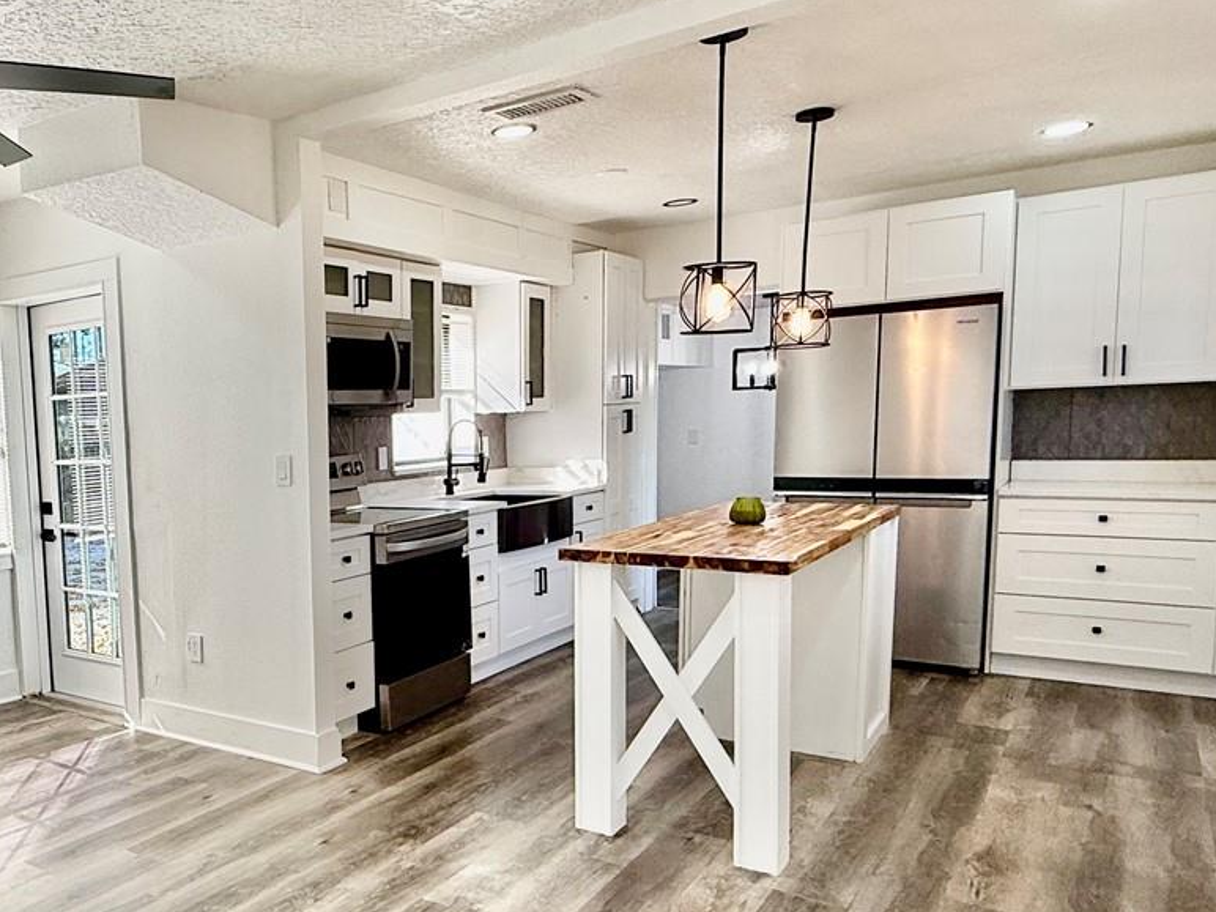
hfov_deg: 56.4
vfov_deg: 48.0
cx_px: 213
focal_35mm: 29
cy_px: 537
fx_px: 1019
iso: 64
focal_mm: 2.22
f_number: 2.2
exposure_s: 1/241
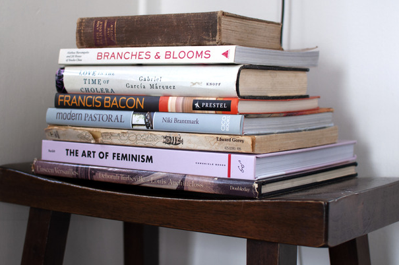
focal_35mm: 68
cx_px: 166
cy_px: 103
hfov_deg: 29.8
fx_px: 749
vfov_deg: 20.0
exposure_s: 1/100
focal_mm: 35
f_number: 2.8
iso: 320
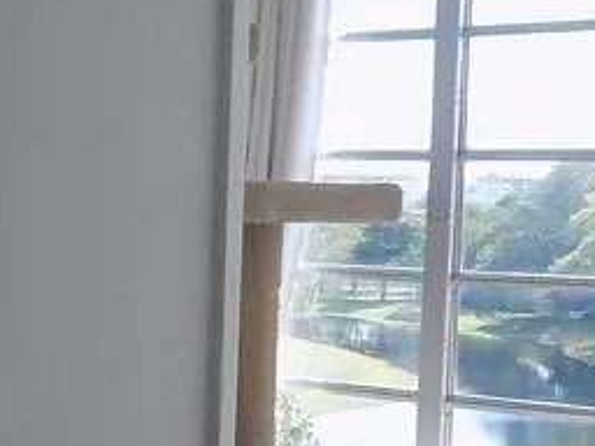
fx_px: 2475
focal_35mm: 144
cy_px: 432
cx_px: -342
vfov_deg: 10.2
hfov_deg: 12.9
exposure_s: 1/250
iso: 80
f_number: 3.1
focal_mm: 4
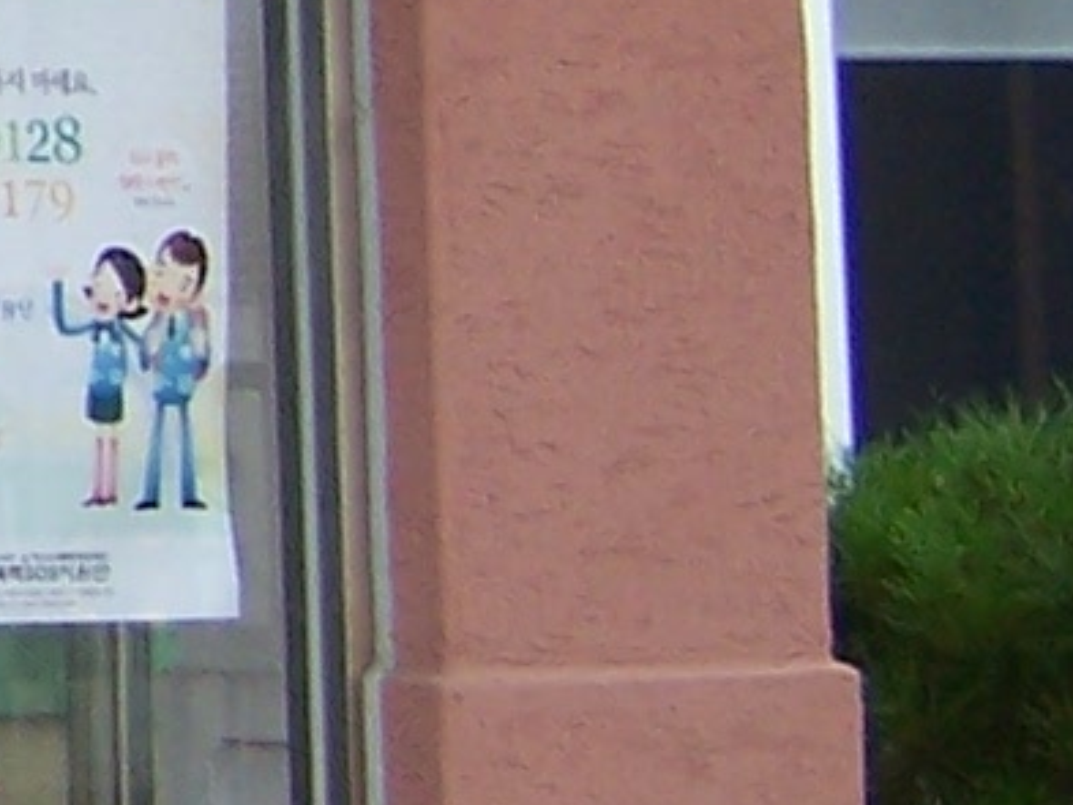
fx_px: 7721
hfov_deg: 7.3
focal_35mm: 249
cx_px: -1851
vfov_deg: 5.9
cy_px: -499
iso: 80
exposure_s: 1/250
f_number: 2.8
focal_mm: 6.3
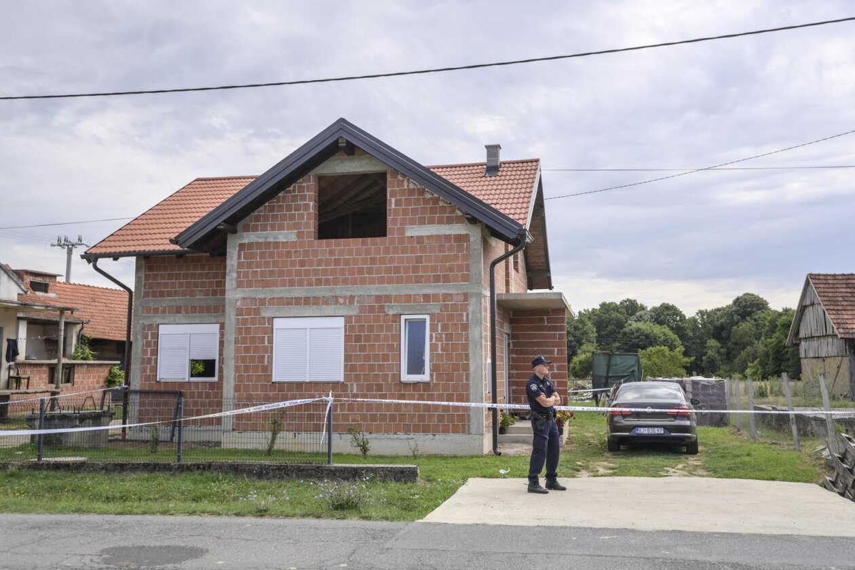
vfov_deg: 37.9
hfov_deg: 54.4
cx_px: 428
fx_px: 831
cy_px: 285
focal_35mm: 35
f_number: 4
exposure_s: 1/1250
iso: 200
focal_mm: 35
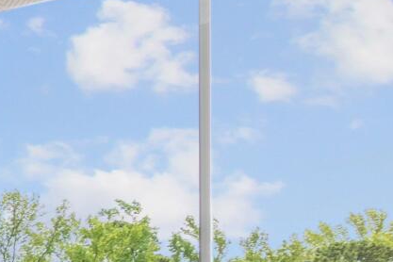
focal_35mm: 115
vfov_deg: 11.2
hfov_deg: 10.9
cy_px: 452
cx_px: -815
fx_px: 1255
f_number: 8
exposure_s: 1/6
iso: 400
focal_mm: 16
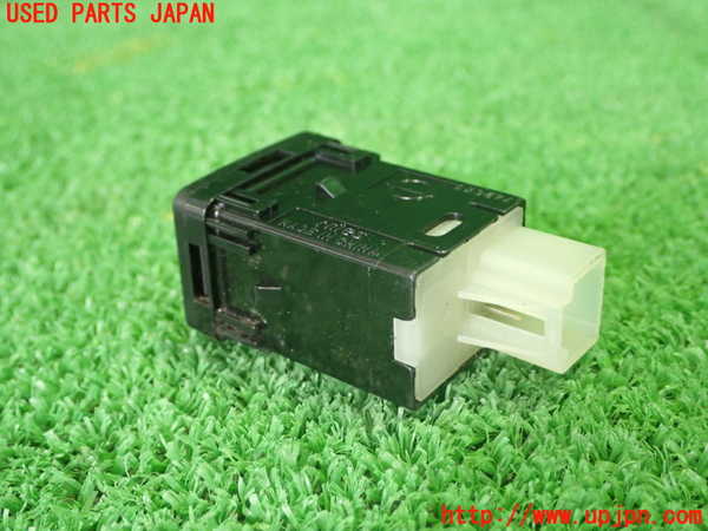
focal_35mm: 50
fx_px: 1023
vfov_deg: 29.1
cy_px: 266
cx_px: 354
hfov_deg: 38.2
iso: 800
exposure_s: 1/25
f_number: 3.2
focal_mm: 9.01
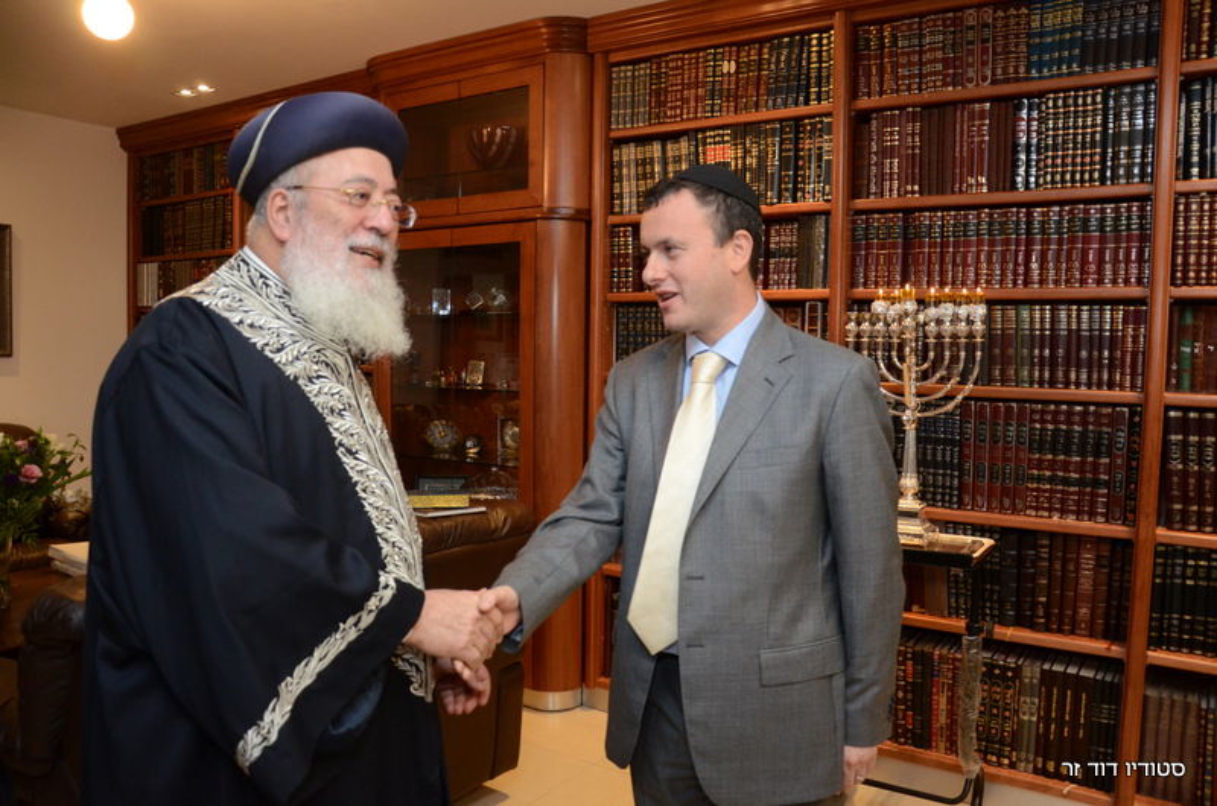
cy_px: 403
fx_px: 911
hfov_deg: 67.5
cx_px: 608
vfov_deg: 47.7
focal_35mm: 27
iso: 1600
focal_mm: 18
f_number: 3.5
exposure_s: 1/160
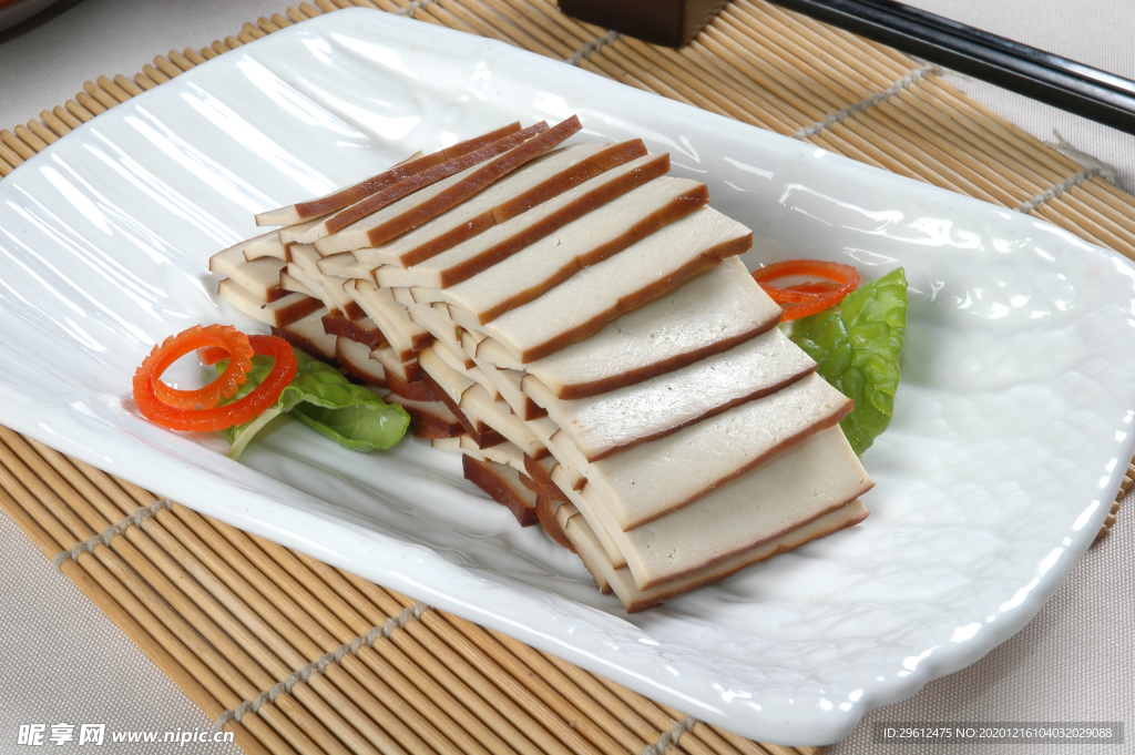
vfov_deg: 15.2
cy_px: 378
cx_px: 568
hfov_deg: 22.6
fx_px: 2835
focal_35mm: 90
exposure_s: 1/125
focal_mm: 60
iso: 200
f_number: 22
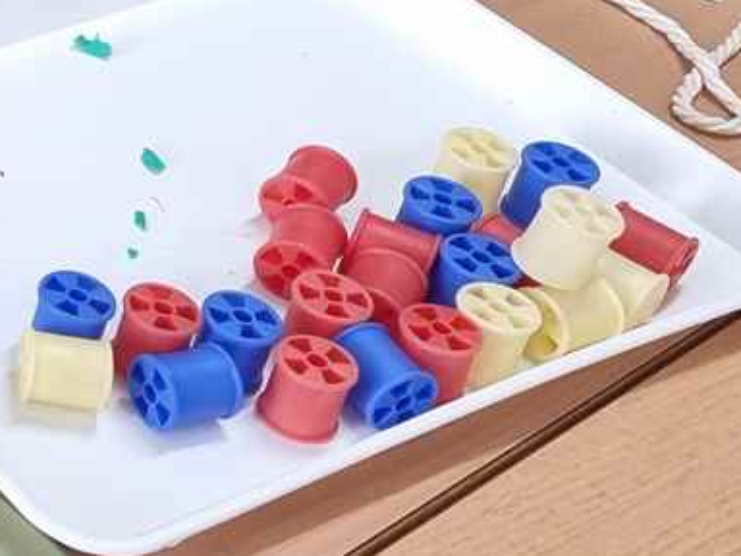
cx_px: -722
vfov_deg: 14.6
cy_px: 12
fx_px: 2141
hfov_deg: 15.7
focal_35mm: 100
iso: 250
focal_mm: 6.7
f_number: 1.8
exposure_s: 1/100
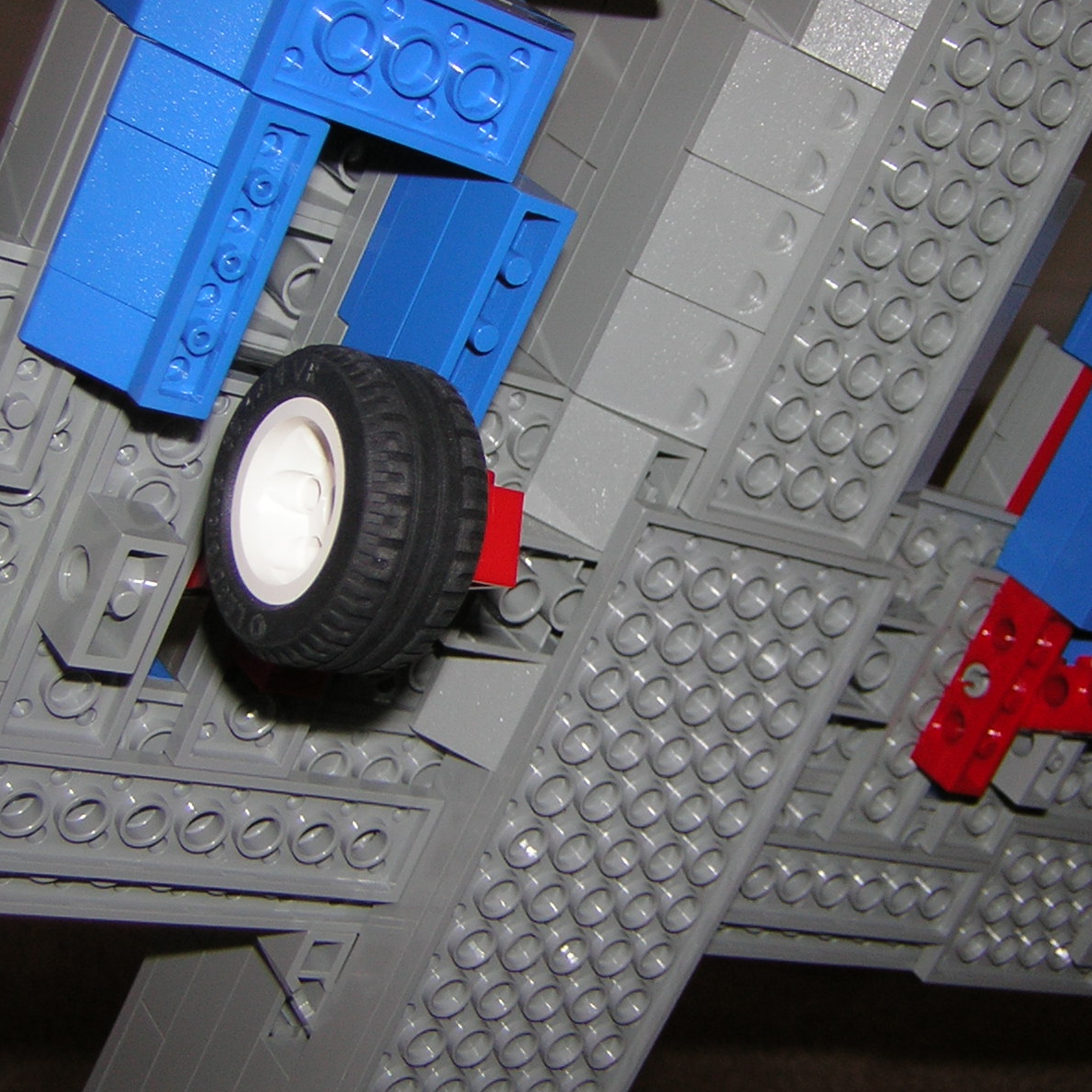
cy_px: 549
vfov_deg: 28.2
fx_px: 2177
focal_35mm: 61
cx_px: 722
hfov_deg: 28.0
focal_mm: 6.6
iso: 50
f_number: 3.1
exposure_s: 1/60.1
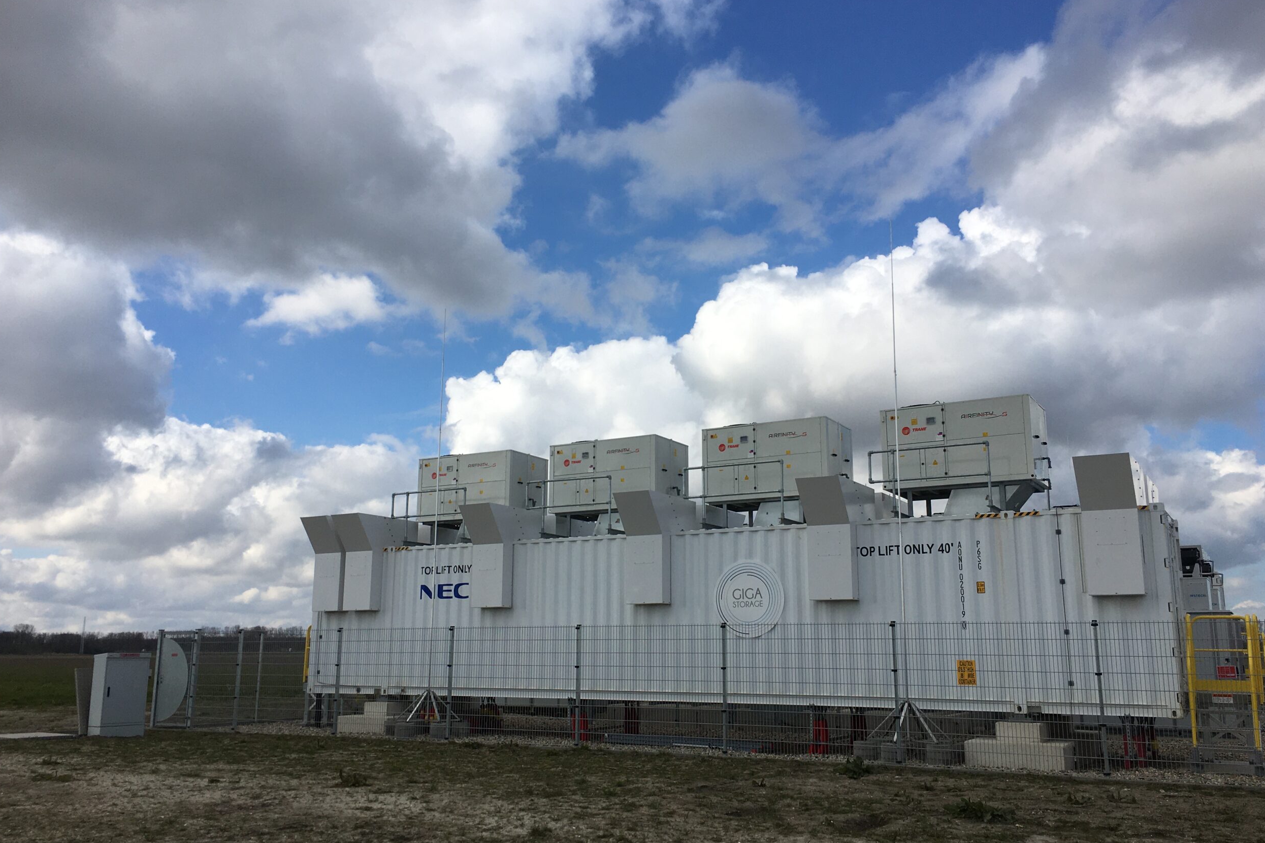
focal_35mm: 31
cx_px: 643
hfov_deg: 60.3
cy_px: 441
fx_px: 1089
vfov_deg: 42.3
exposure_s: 1/2653
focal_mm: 4.15
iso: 25
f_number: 2.2
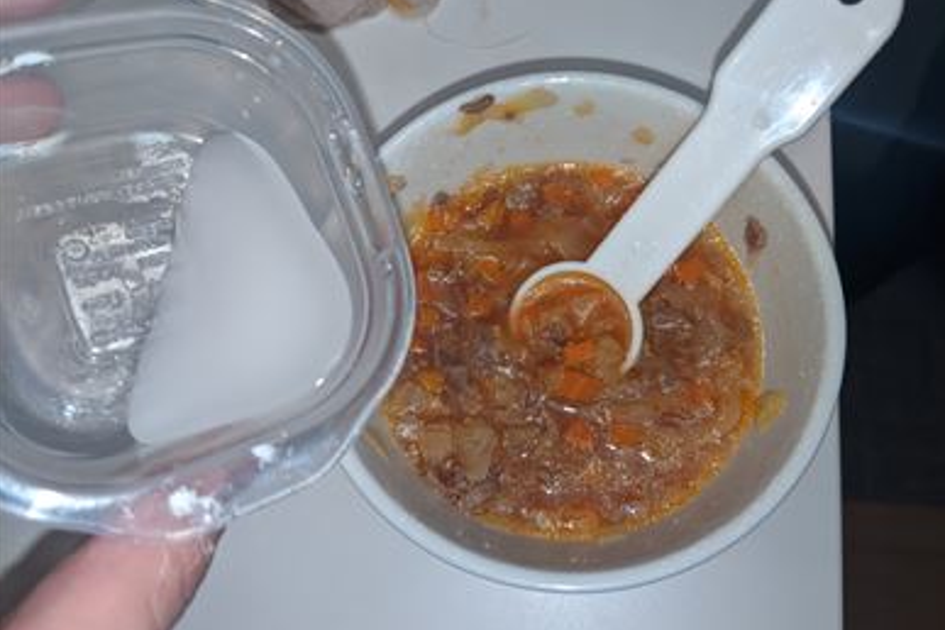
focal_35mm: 29
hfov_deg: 63.6
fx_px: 761
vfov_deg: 45.0
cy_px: 315
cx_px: 486
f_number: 1.8
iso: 64
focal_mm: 4.44
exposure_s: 1/59.9
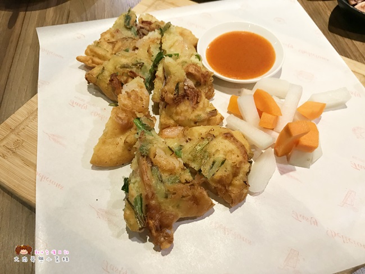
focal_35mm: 28
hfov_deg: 63.4
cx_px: 182
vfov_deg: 49.8
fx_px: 295
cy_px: 137
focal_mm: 3.99
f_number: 1.8
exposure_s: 1/24
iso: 40
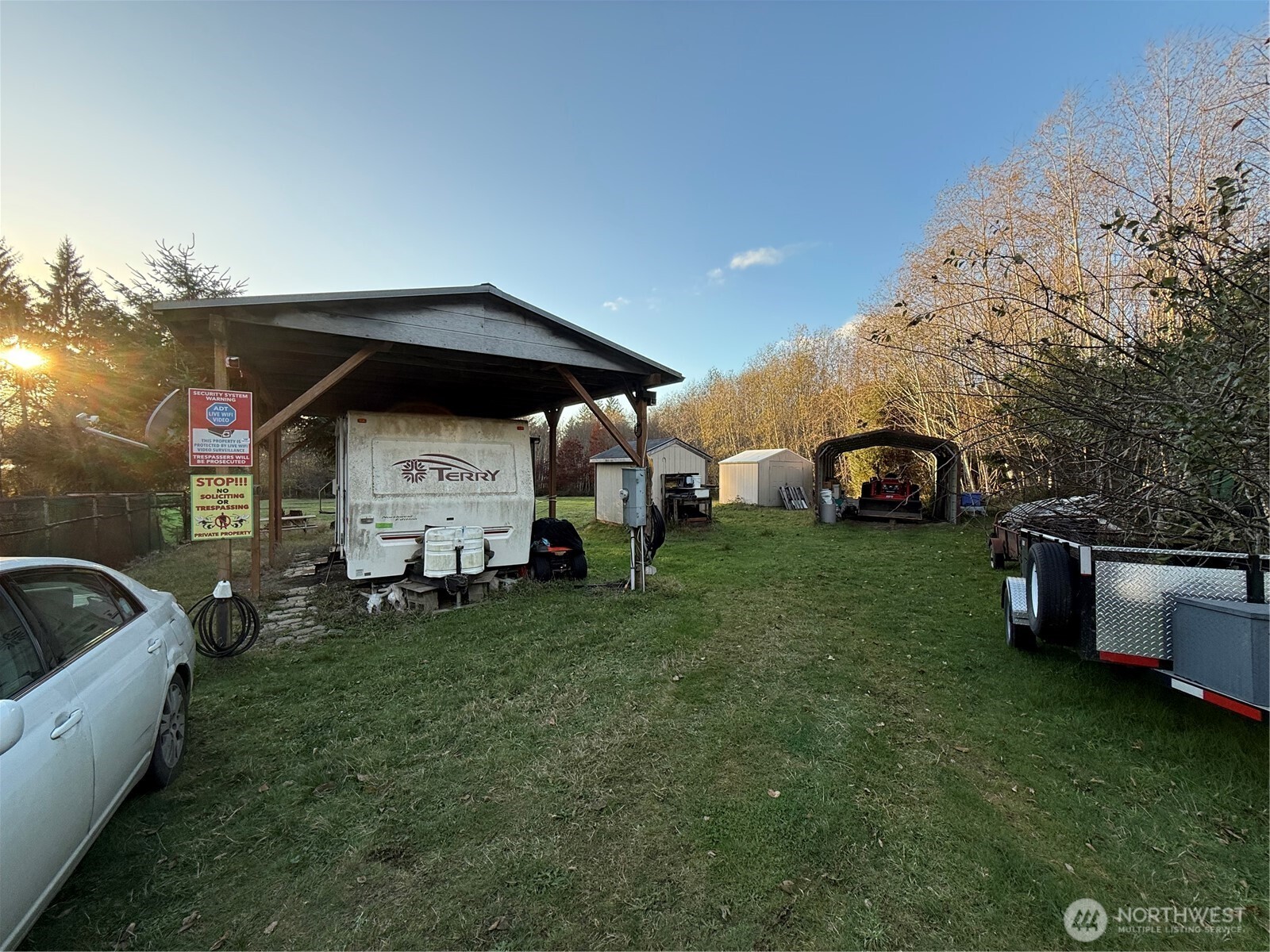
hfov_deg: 102.1
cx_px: 635
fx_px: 514
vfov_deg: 85.7
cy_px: 476
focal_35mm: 14
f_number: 2.2
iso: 64
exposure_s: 1/324
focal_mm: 2.22
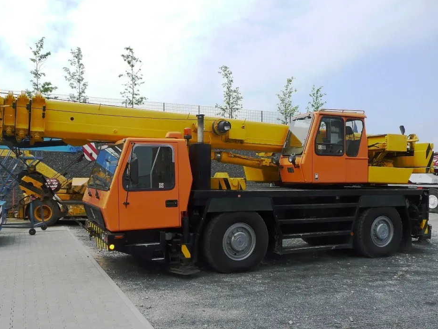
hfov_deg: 58.3
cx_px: 218
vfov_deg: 45.4
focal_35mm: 31
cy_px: 179
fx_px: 392
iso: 100
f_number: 3.3
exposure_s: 1/640
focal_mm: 4.6
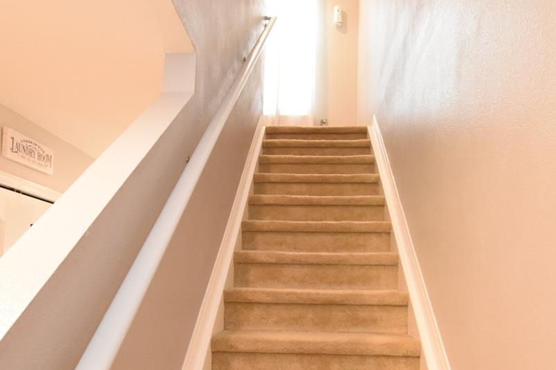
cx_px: 300
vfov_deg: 42.5
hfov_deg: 61.9
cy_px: 268
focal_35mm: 30
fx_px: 463
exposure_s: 1/60
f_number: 3.5
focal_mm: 10
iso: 2000
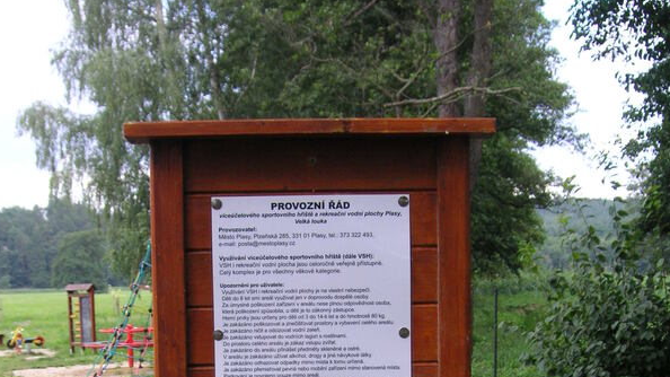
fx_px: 1226
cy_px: 448
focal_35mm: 69
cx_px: 333
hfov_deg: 30.6
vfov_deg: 16.8
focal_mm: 7.8
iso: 50
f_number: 3.3
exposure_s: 1/180
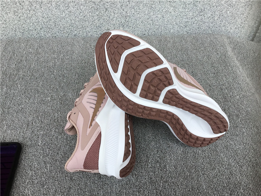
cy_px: 98
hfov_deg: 58.4
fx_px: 234
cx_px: 130
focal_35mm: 31
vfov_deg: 45.4
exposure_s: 1/306
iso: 25
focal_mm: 3.3
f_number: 2.4
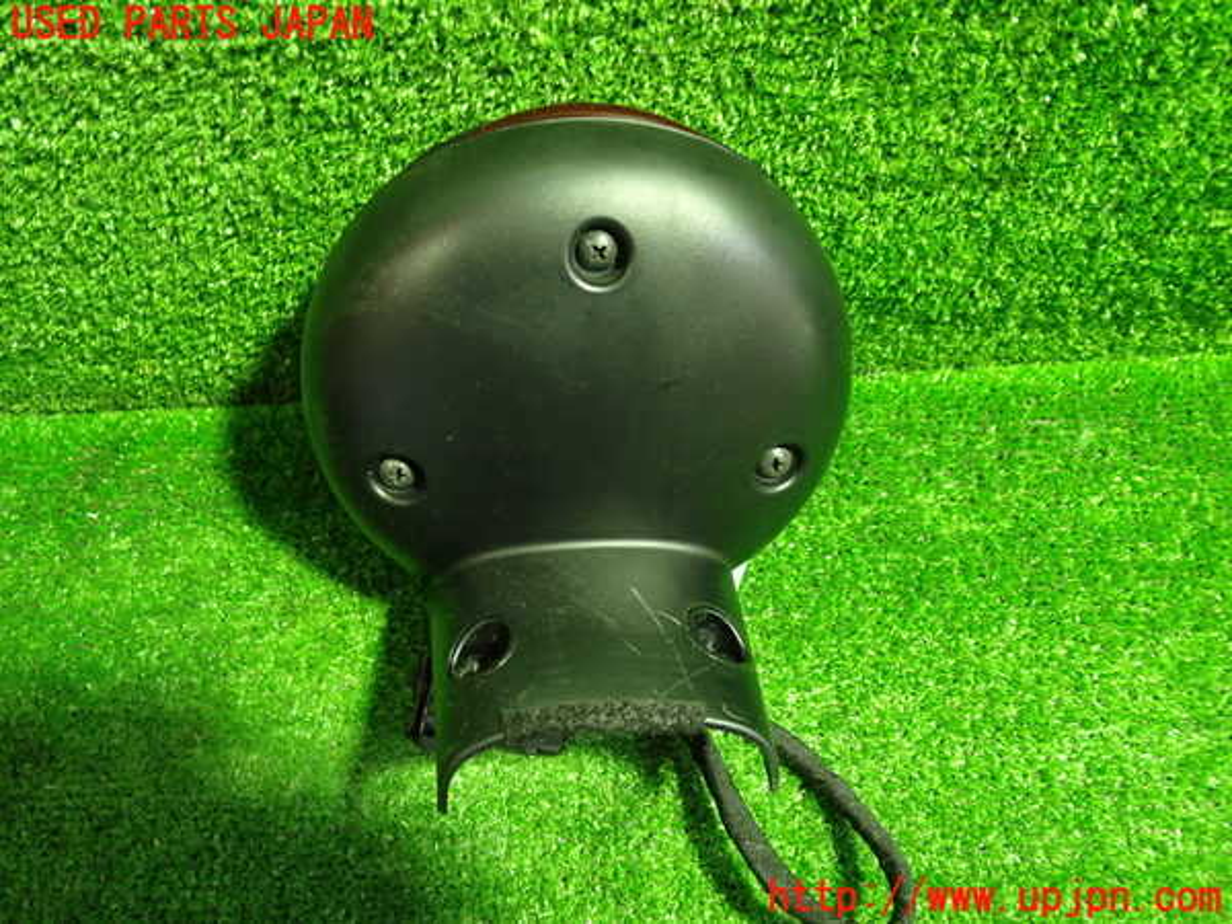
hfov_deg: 60.0
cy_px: 462
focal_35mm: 30
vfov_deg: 46.8
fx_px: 1068
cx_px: 616
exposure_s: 1/30
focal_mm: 5.4
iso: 640
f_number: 2.3
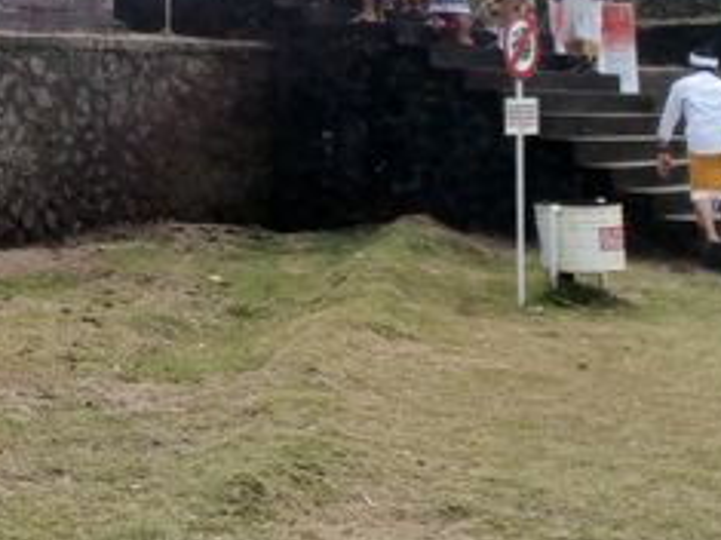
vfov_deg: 16.1
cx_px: 28
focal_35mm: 85
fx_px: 1770
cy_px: -230
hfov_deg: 22.3
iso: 40
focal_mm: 4.6
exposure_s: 1/1376
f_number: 1.8
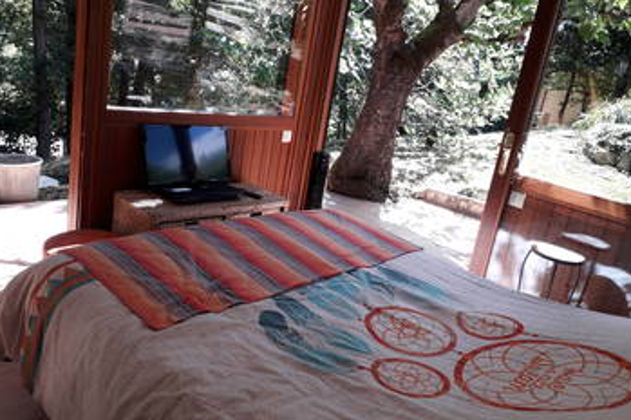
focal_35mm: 29
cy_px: 186
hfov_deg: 63.7
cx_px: 315
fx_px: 508
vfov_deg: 44.8
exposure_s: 1/158
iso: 40
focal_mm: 3.6
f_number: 1.9
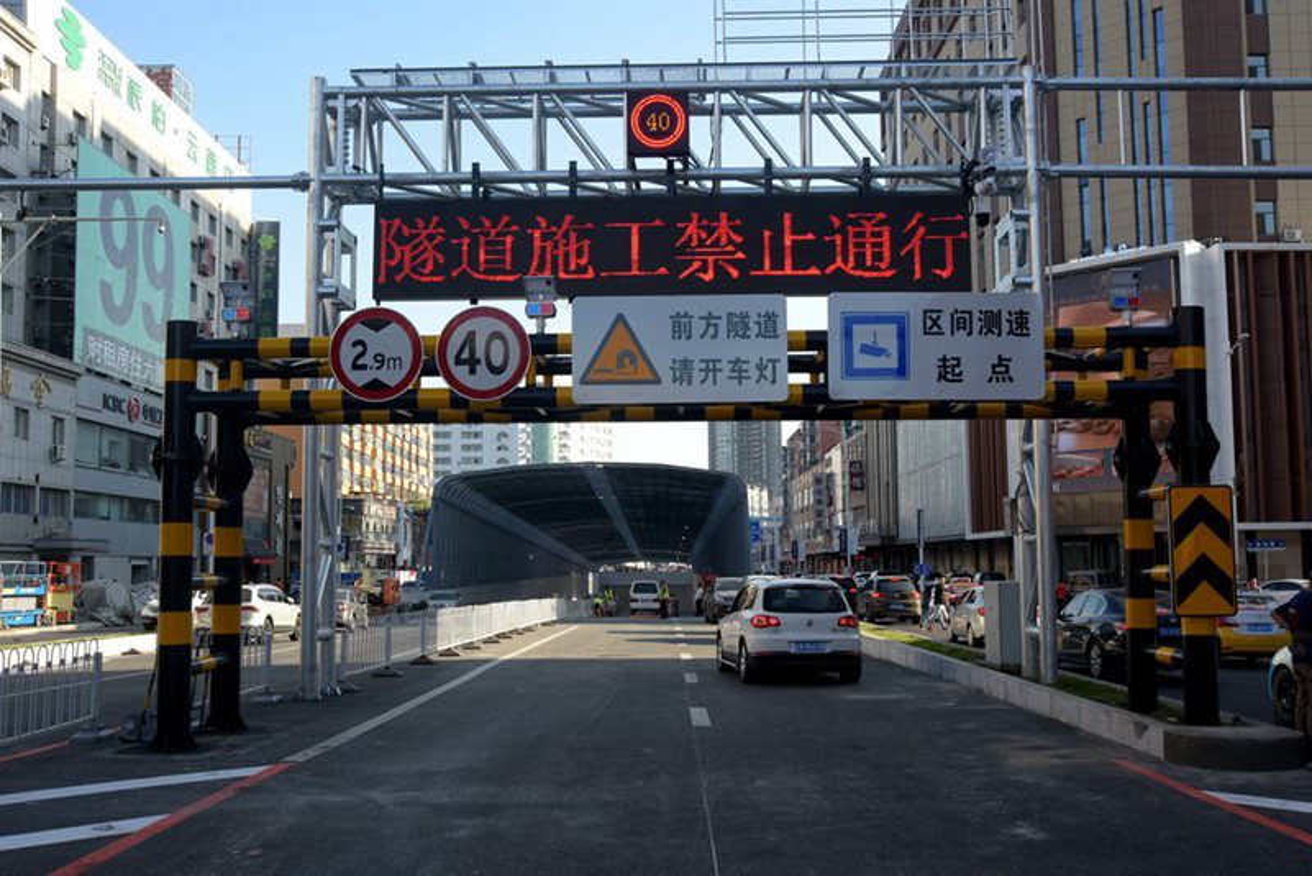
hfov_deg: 54.4
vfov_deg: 37.9
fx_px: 1276
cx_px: 656
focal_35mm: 35
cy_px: 438
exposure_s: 1/100
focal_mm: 35
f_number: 13
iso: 250
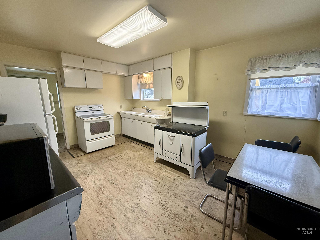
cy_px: 120
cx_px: 160
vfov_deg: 85.7
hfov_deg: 102.1
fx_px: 129
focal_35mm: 14
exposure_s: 1/120
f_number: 2.2
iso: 320
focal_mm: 2.22
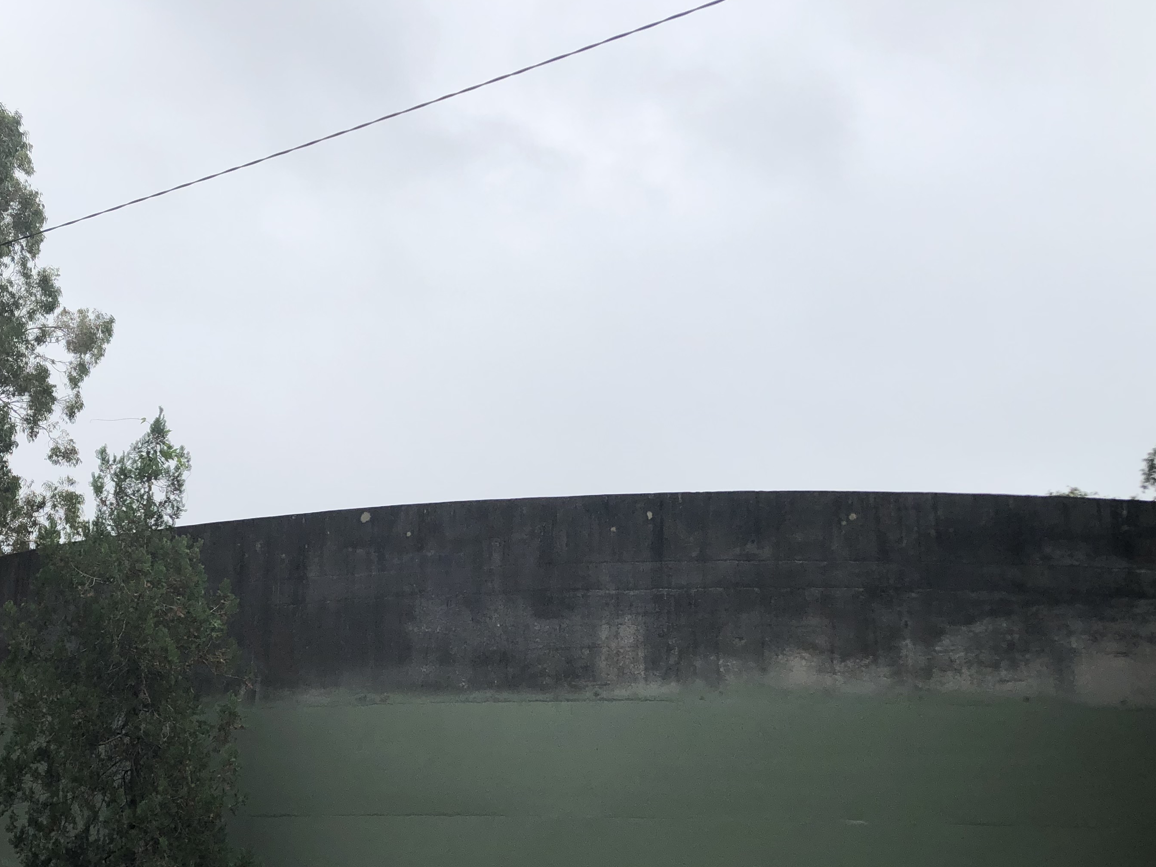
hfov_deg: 44.7
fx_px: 1403
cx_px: 513
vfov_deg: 33.8
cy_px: 624
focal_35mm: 42
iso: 20
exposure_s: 1/762
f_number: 1.8
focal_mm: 3.99
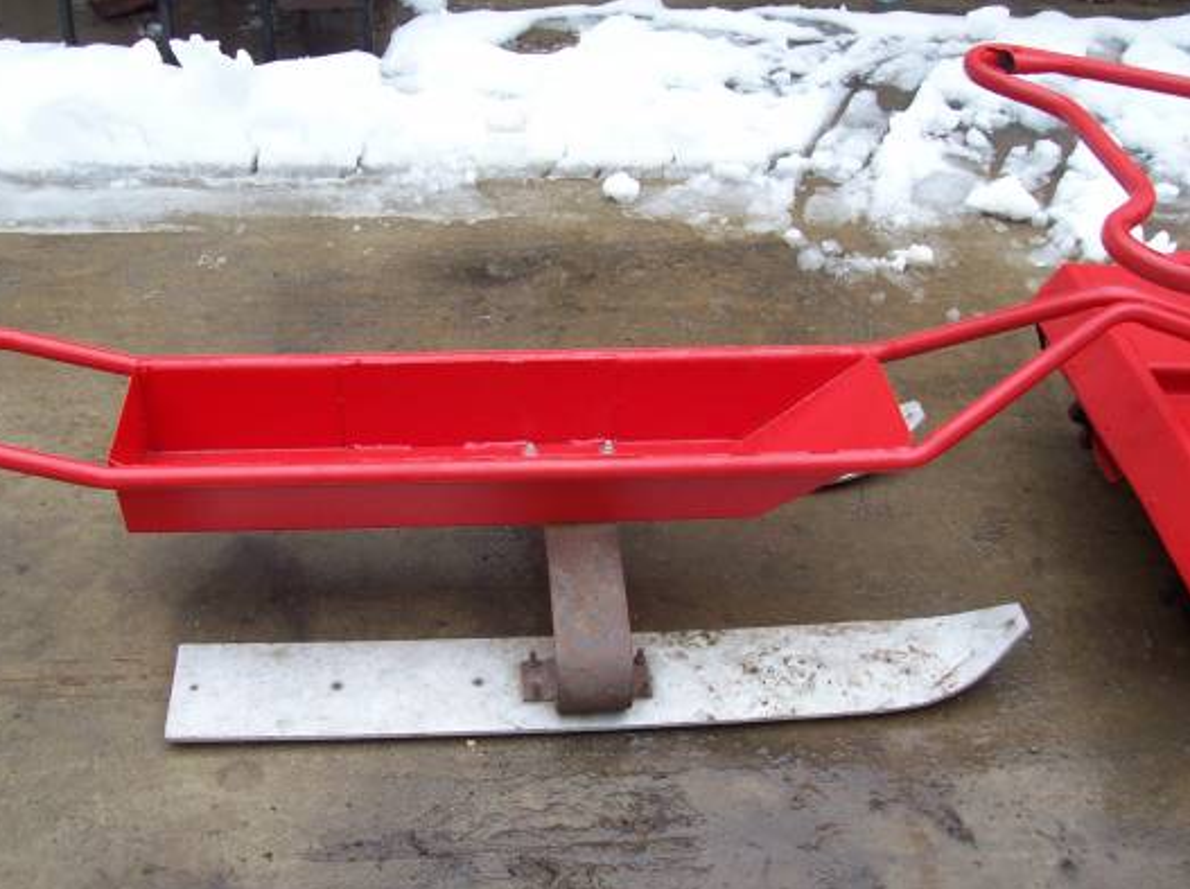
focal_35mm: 41
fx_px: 1408
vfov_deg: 35.1
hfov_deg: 45.7
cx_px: 517
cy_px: 468
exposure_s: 1/123
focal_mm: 6
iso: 80
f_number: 2.7
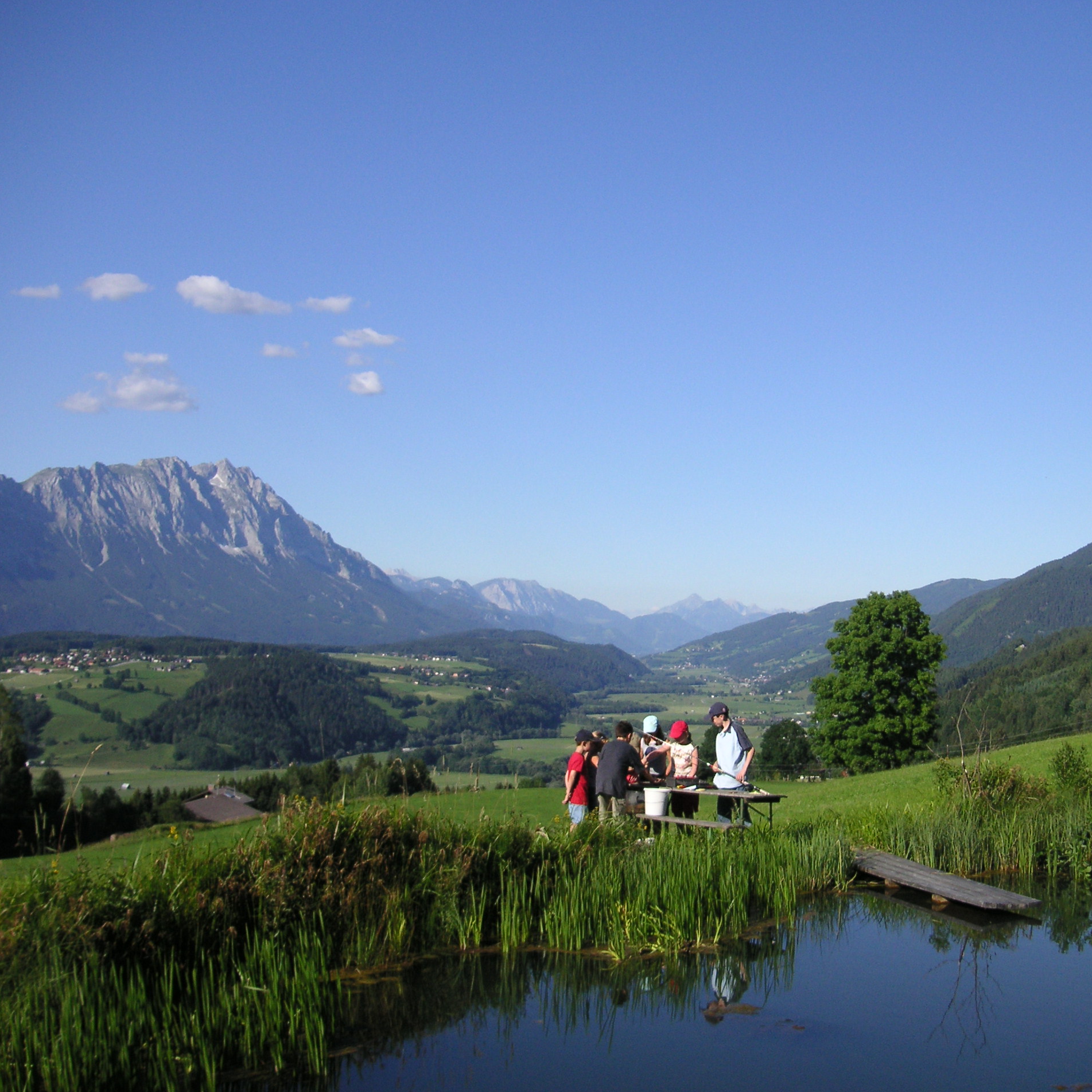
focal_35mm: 44
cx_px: 656
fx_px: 1570
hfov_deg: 38.2
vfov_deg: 38.3
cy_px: 547
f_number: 6.7
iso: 50
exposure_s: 1/180
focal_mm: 6.1
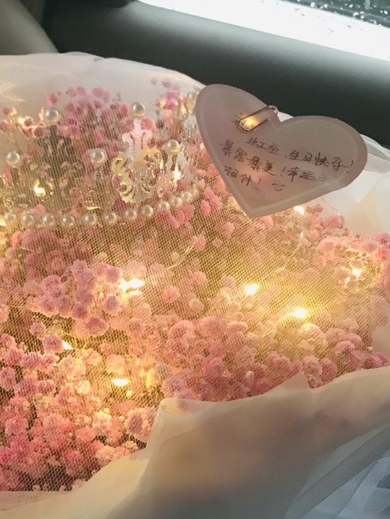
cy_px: 397
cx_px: 108
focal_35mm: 46
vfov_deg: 39.9
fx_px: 691
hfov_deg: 31.1
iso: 80
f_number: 1.8
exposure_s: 1/17
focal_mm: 3.99
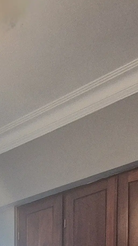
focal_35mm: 62
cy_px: 394
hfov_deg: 17.5
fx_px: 403
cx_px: -69
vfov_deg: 24.1
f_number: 2.2
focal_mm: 2.2
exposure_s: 1/60
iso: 400
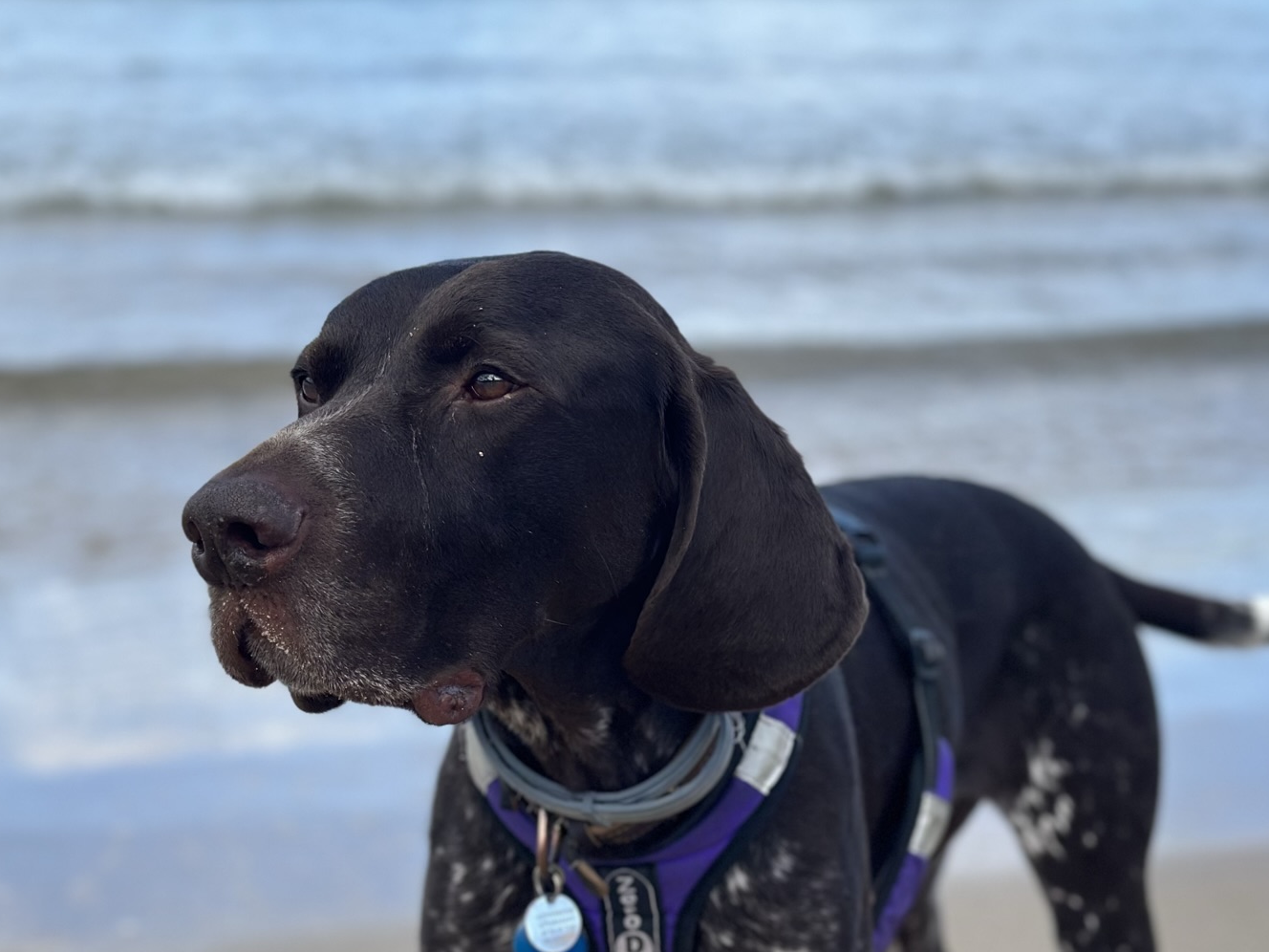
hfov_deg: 26.3
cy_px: 654
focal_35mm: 74
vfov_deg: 19.8
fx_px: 2713
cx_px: 681
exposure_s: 1/3155
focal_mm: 6.86
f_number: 1.78
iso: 80
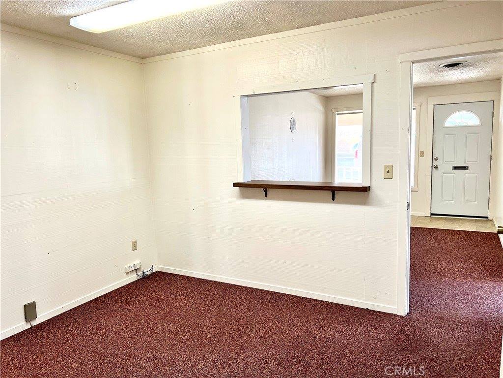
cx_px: 252
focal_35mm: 26
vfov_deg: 53.1
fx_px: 378
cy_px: 189
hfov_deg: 67.3
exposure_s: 1/120
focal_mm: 5.7
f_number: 1.5
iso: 125
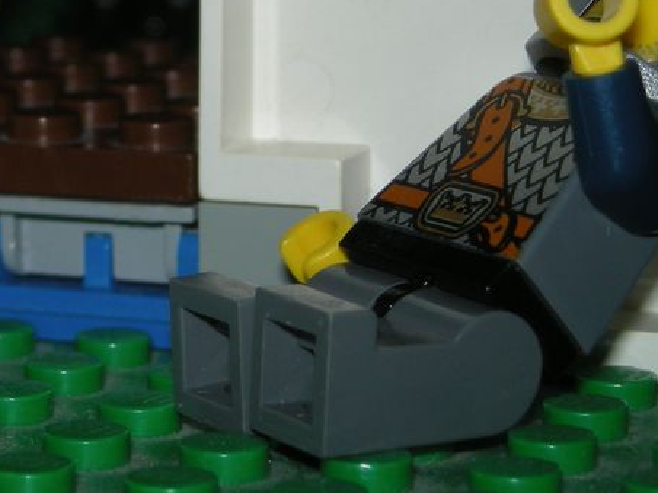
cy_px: -17
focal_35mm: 172
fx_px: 3269
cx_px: 9
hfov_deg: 11.4
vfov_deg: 8.6
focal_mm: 12.3
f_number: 7.8
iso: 50
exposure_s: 1/60
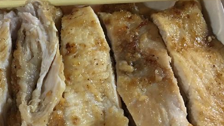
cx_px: 63
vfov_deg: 23.0
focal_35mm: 52
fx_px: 309
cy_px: 81
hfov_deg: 39.1
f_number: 2.2
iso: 100
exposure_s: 1/8
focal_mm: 4.15
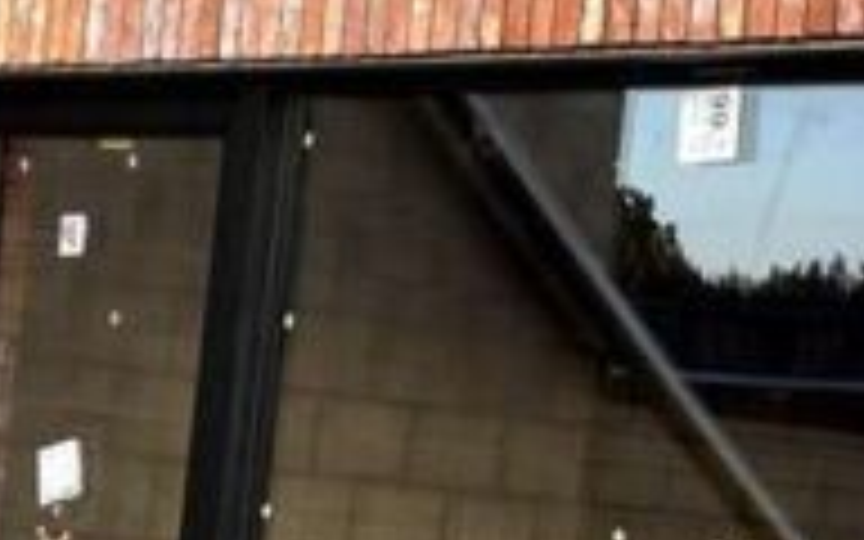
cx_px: 504
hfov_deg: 14.2
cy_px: 526
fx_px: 3461
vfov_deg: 8.9
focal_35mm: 147
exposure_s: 1/122
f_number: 1.8
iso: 40
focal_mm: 4.25
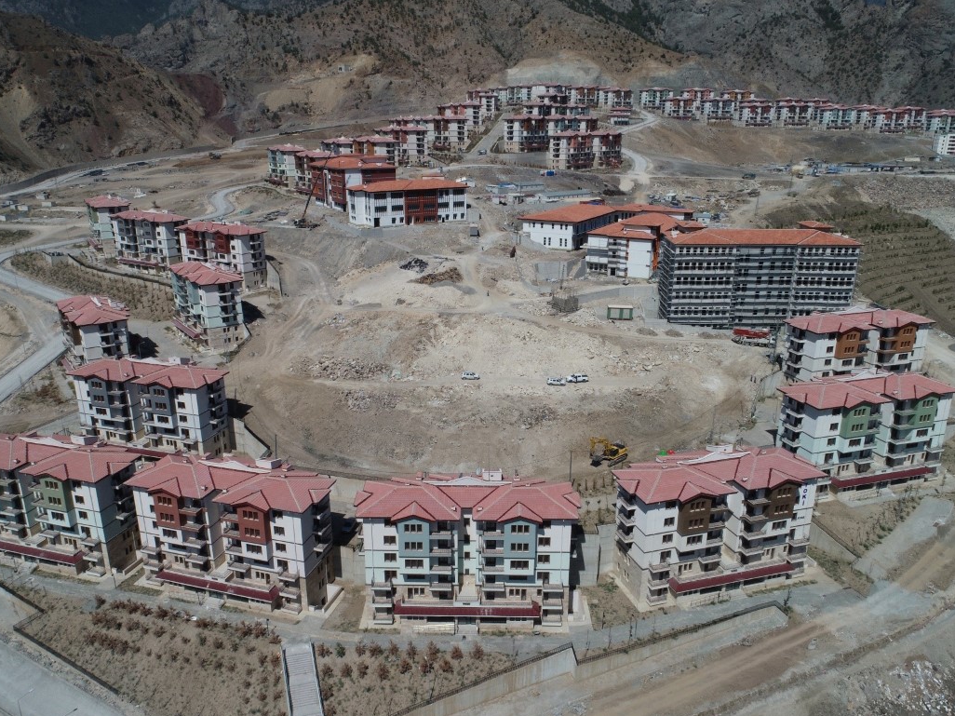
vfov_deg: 51.3
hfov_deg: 65.3
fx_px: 745
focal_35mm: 27
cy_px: 371
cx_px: 461
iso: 100
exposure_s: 1/400
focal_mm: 8.8
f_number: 11
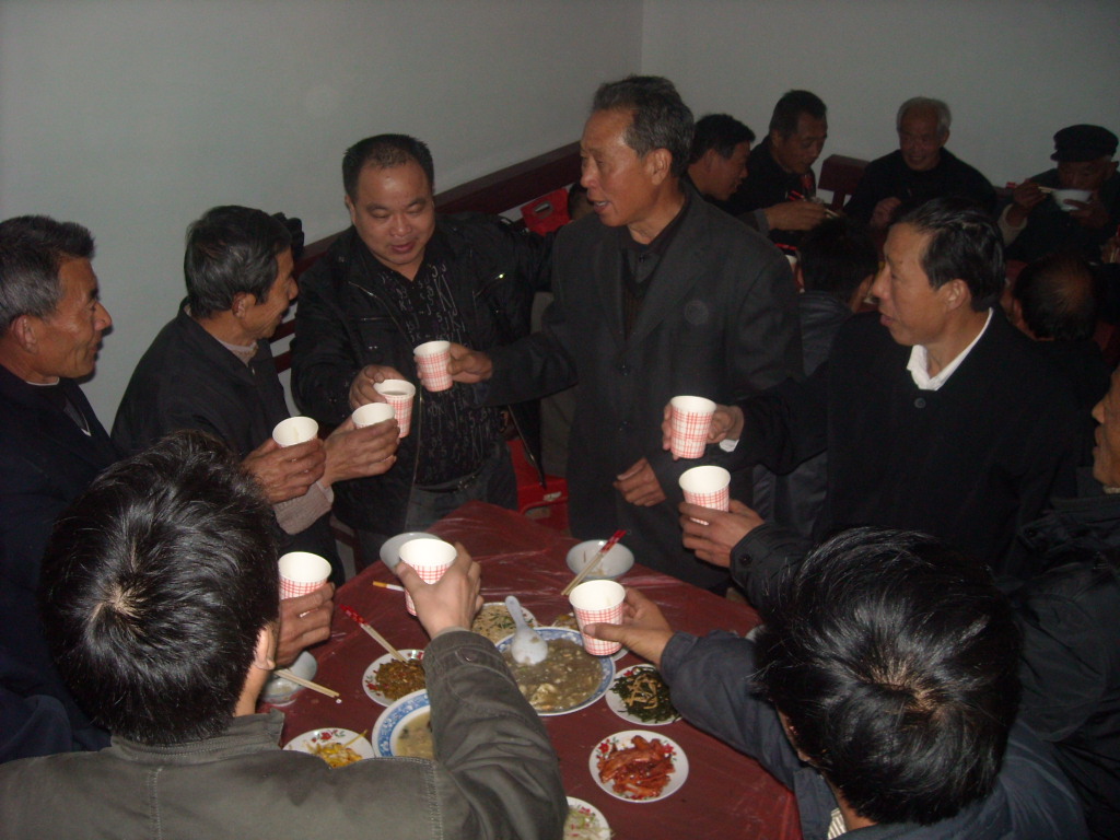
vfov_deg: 40.7
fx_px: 1132
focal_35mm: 35
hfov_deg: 52.6
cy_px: 420
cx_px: 560
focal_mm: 5.7
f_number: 2.8
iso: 200
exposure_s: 1/60
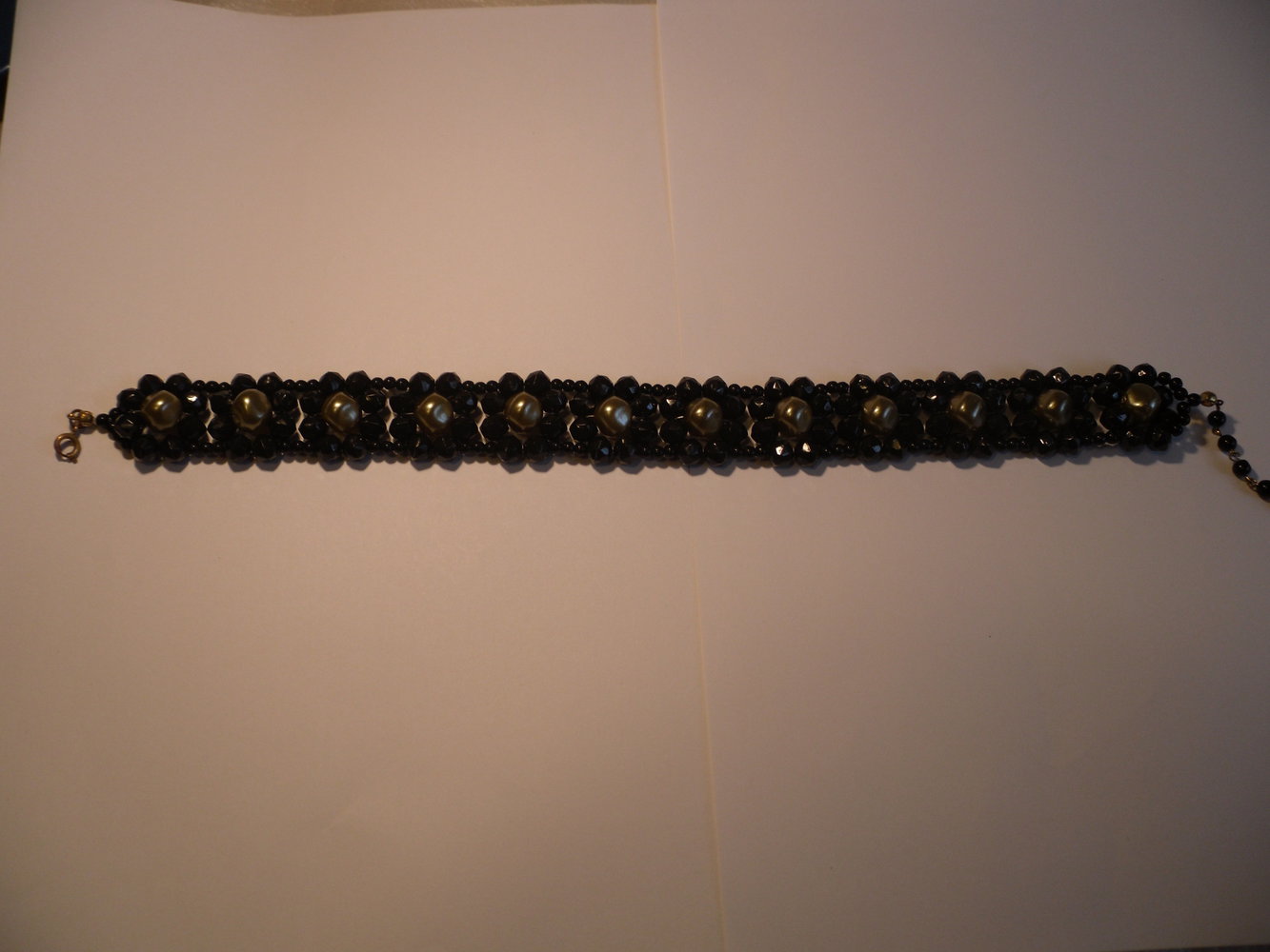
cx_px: 635
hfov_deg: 42.1
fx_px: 1651
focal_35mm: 45
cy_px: 476
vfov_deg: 32.2
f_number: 3.5
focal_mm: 6.3
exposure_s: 1/76
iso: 100
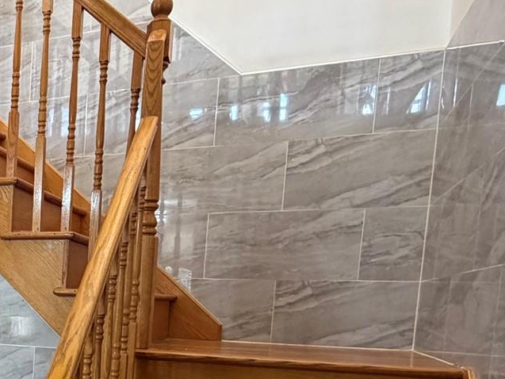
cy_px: 358
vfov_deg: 30.4
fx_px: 657
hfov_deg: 35.0
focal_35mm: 45
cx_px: -74
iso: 250
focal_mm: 2.22
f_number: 2.2
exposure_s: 1/60
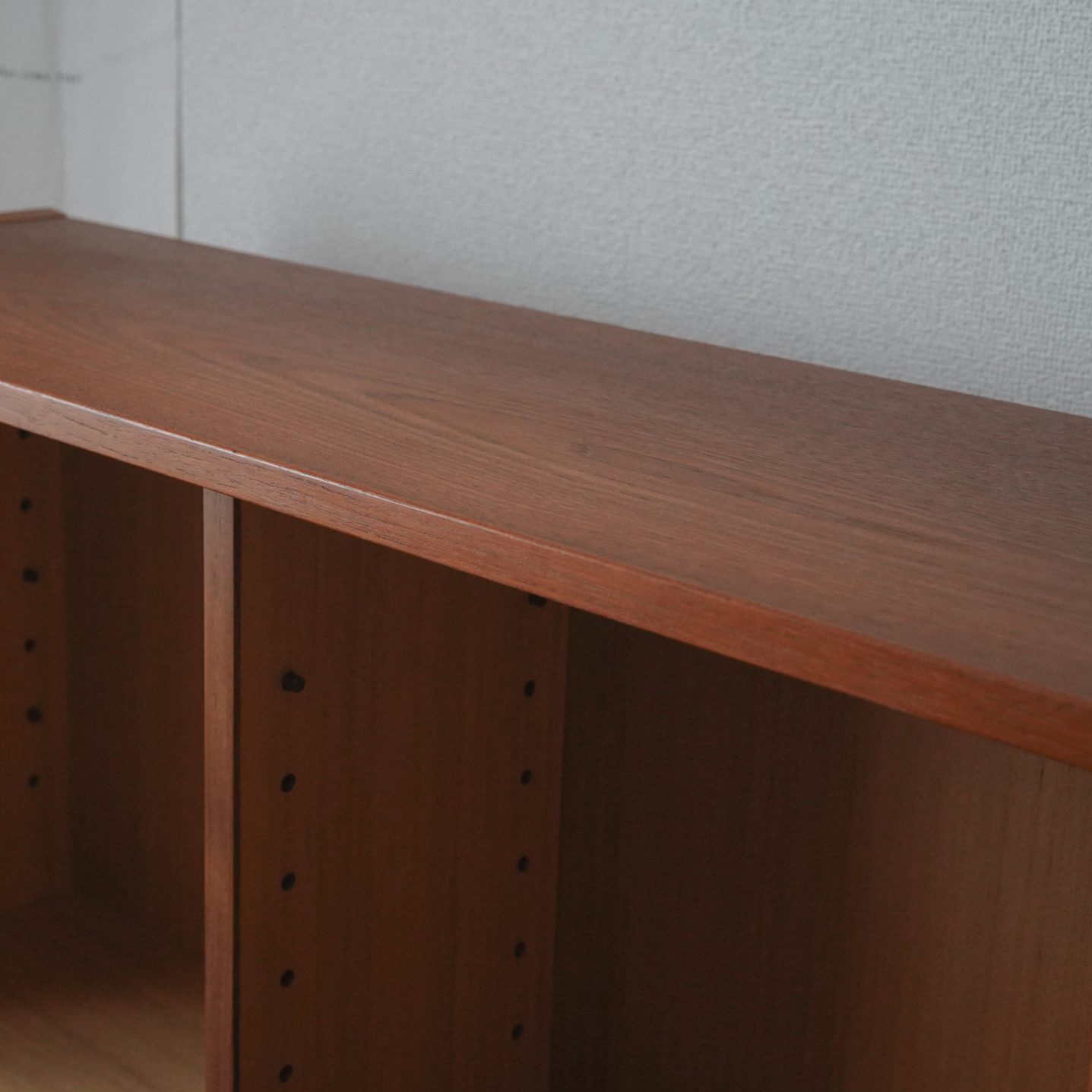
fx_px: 1892
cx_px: 353
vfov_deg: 32.2
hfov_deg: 31.9
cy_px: 472
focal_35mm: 53
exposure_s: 1/80
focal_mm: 35
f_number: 5.6
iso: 2500
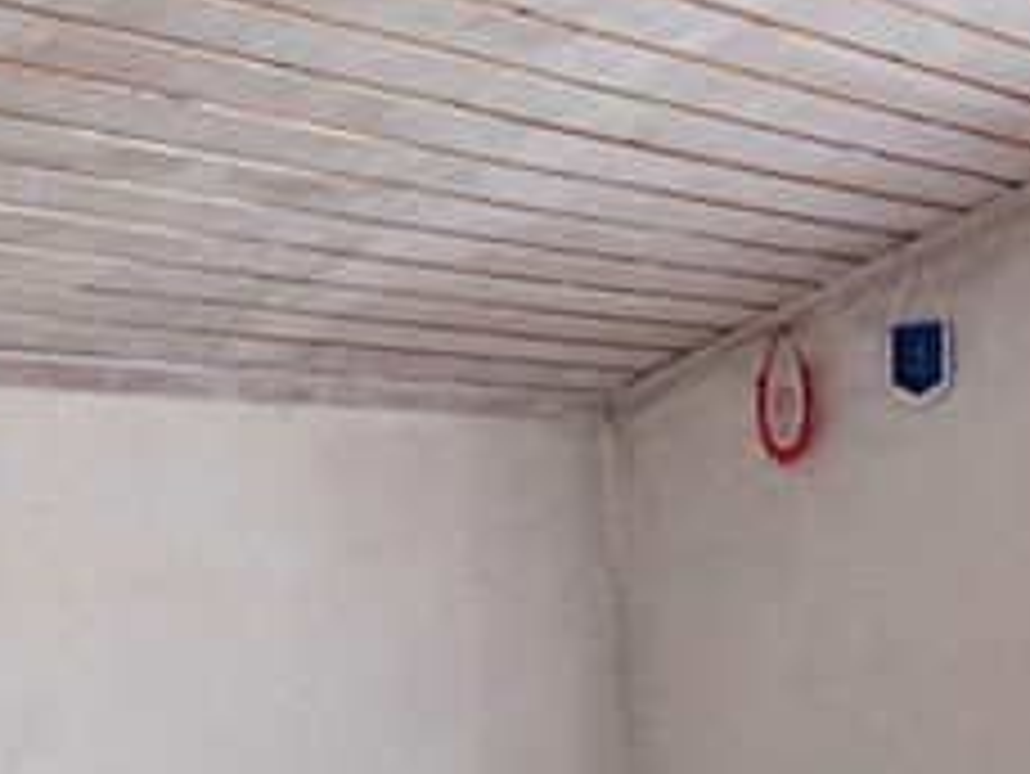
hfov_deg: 28.5
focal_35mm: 68
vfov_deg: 21.3
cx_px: 634
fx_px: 2024
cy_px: 648
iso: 400
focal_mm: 2.2
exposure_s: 1/33
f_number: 2.2
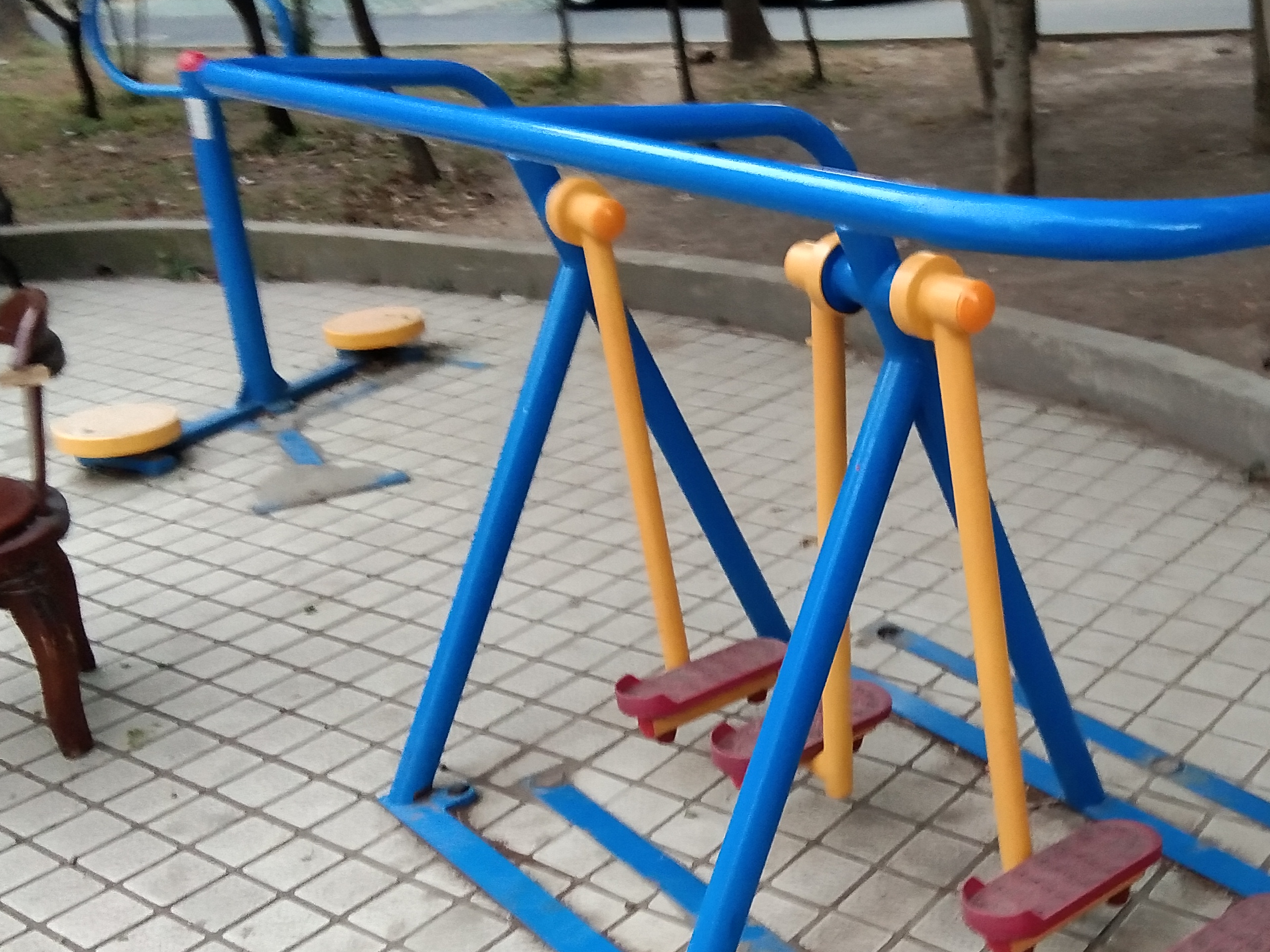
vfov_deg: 28.5
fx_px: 1871
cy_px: 579
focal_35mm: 51
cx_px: 898
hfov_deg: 36.9
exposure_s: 1/33.3
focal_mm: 3.69
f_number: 2.2
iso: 320
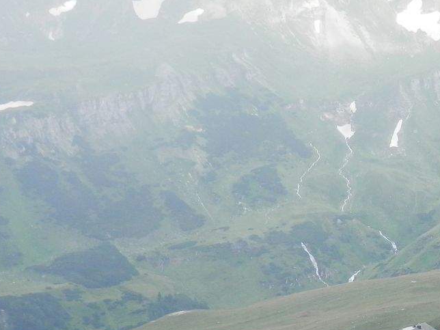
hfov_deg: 11.9
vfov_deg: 9.0
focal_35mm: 164
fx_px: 2085
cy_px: 375
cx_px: 460
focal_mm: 11.9
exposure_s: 1/125
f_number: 4.4
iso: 80
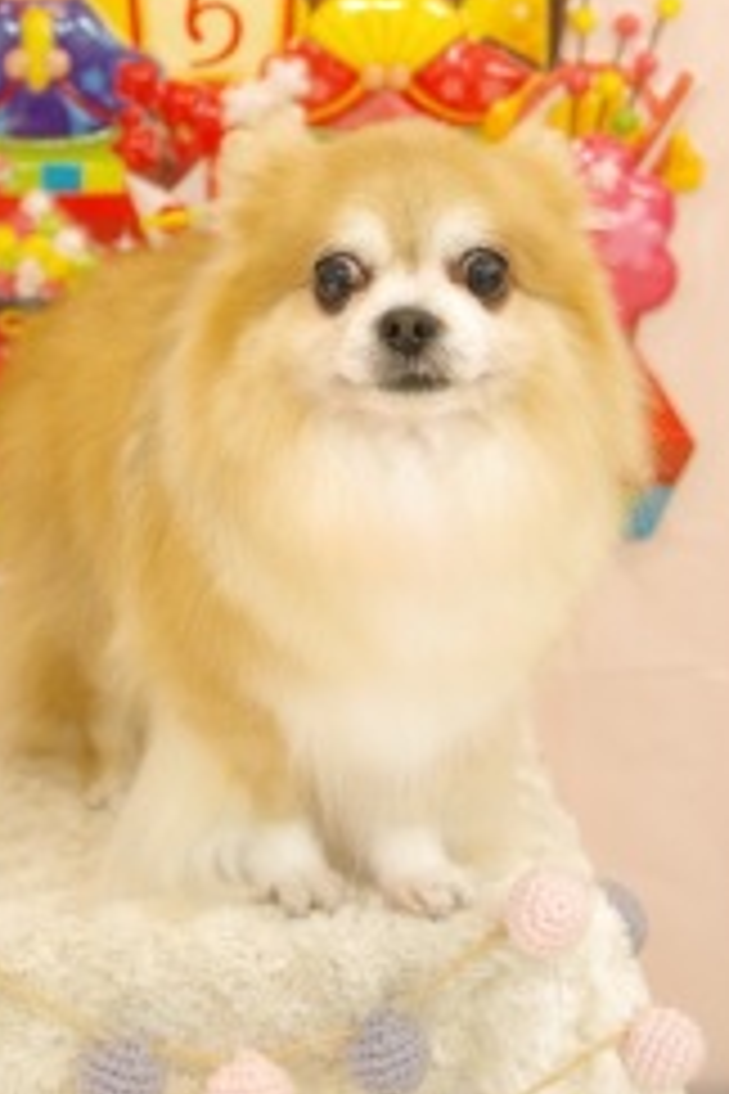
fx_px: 2096
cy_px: 234
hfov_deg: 19.7
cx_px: 315
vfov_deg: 28.7
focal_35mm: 69
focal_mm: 28
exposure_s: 1/100
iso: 1250
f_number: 3.2
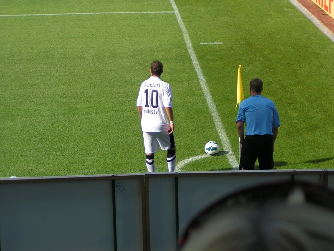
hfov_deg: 18.2
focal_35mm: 108
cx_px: 167
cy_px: 126
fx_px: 1042
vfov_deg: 13.7
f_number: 3.5
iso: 50
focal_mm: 16.6
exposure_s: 1/640
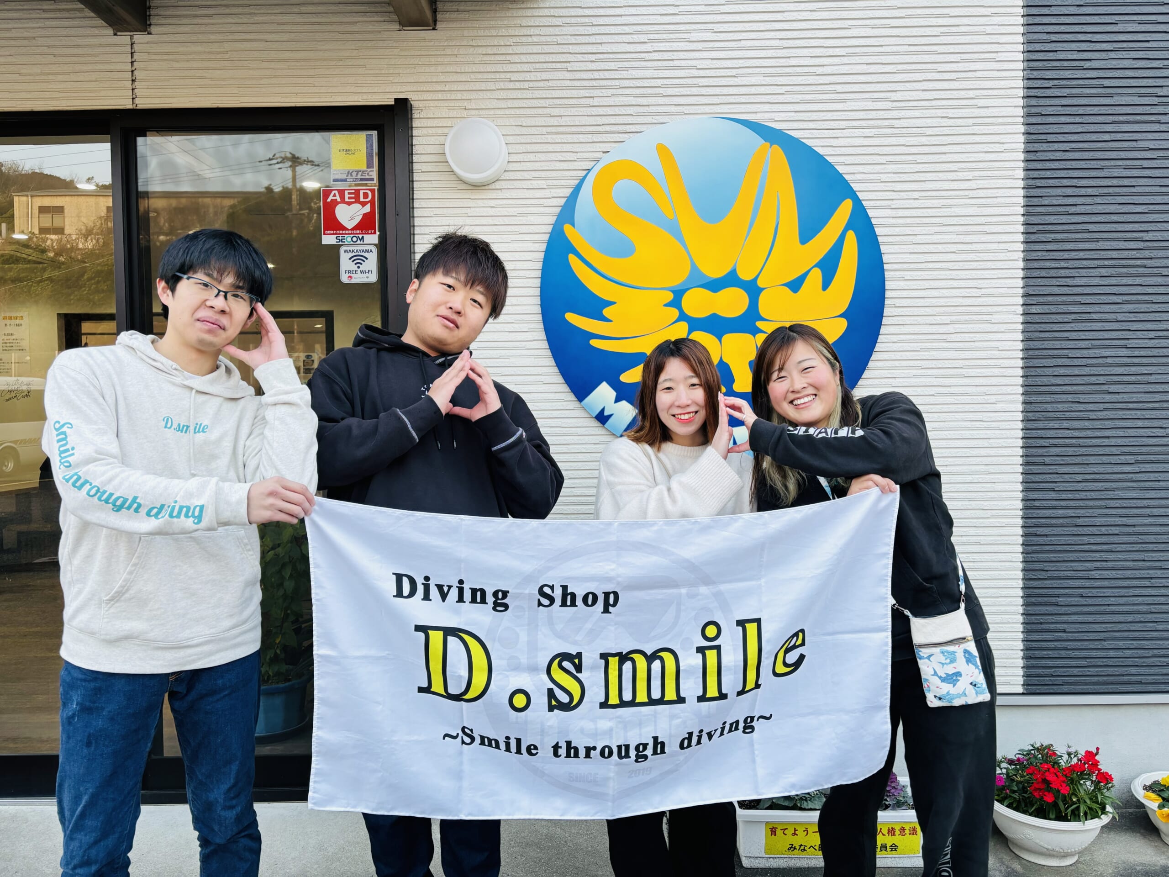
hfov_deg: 67.3
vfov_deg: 53.1
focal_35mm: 26
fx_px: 878
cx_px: 584
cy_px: 438
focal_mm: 5.96
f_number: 1.6
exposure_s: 1/121
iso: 80
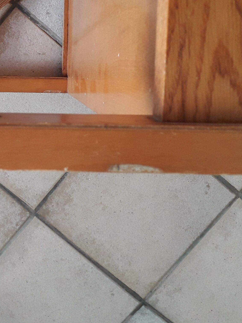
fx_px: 540
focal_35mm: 58
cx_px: 42
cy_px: 102
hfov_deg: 24.8
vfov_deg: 32.9
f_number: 1.9
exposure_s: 1/33
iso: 160
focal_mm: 3.6
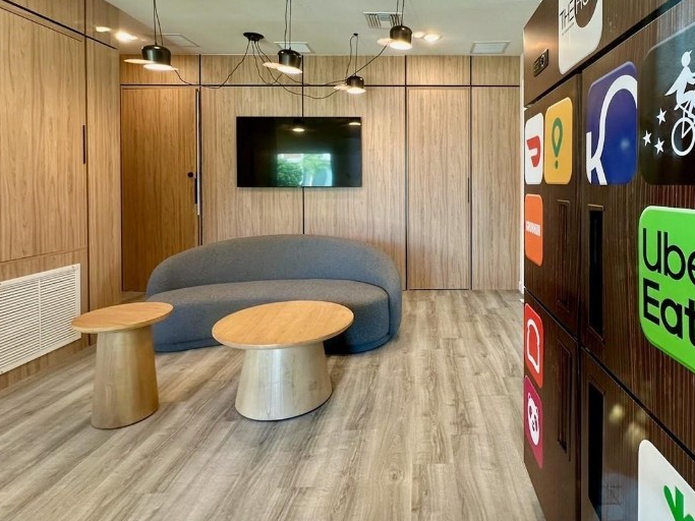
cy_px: 187
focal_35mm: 21
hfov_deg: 77.7
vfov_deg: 62.3
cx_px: 430
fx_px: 422
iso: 160
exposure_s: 1/60
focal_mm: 2.22
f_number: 2.2
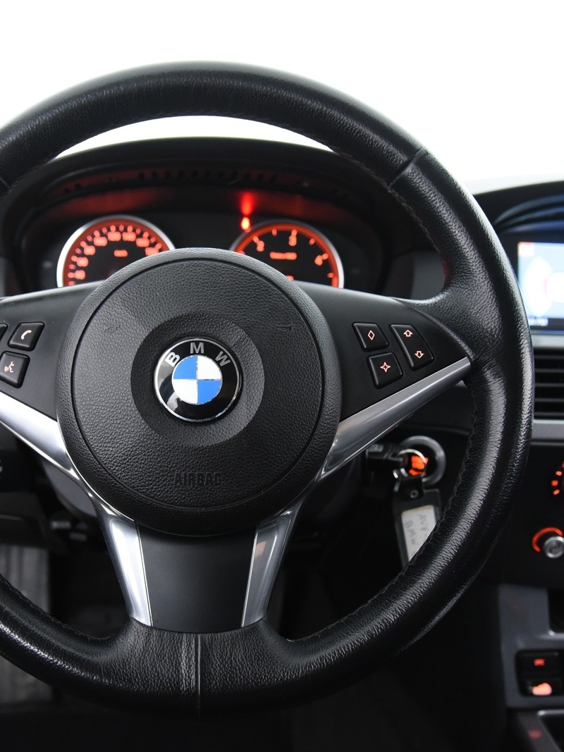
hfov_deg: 40.2
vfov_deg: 52.6
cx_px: 192
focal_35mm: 35
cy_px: 374
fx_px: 760
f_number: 4
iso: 4000
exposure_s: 1/20
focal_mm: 24
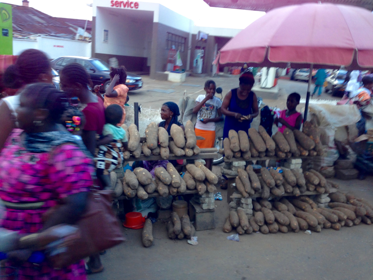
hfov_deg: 55.4
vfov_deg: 42.9
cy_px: 140
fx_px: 356
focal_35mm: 33
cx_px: 186
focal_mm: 4.12
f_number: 2.4
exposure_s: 1/20
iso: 64
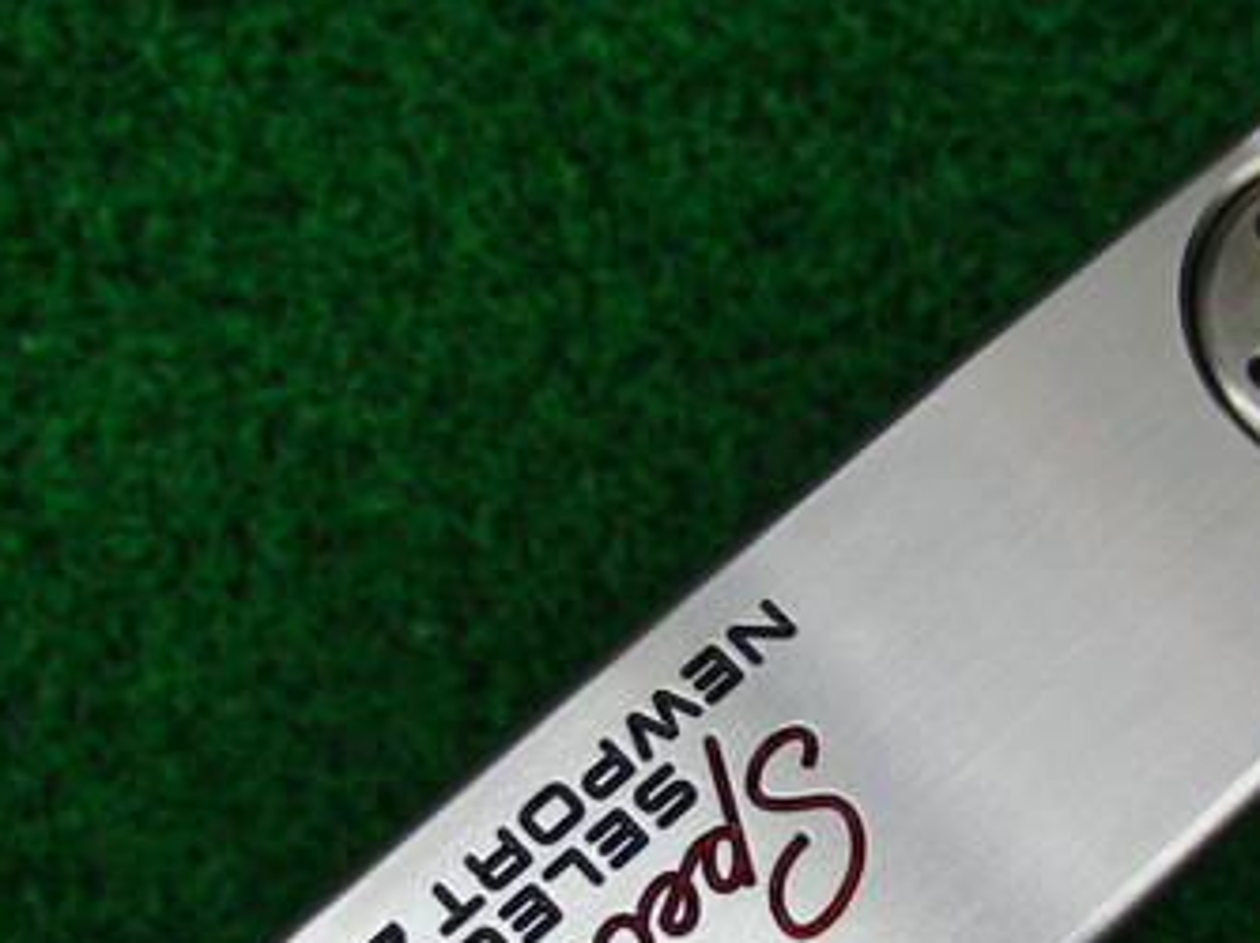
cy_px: 841
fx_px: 2582
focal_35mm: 71
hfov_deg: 27.3
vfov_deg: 20.3
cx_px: 770
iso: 250
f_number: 3.6
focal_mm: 6.42
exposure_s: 1/80
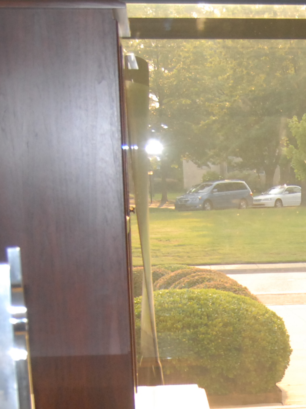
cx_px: 470
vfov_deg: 15.8
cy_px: 467
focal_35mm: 121
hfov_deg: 11.7
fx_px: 1427
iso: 500
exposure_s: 1/125
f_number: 4.5
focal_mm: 22
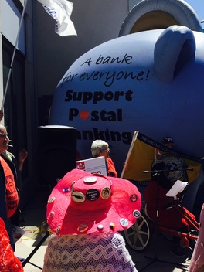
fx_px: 369
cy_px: 149
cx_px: 213
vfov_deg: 40.4
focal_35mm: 47
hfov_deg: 28.6
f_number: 2.2
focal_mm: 4.15
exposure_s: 1/2475
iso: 32
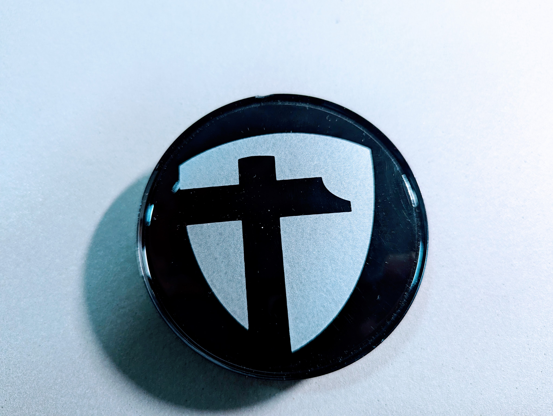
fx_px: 384
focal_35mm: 24
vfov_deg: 56.9
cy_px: 208
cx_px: 276
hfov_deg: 71.5
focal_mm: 6.81
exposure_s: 1/90
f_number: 1.85
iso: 722
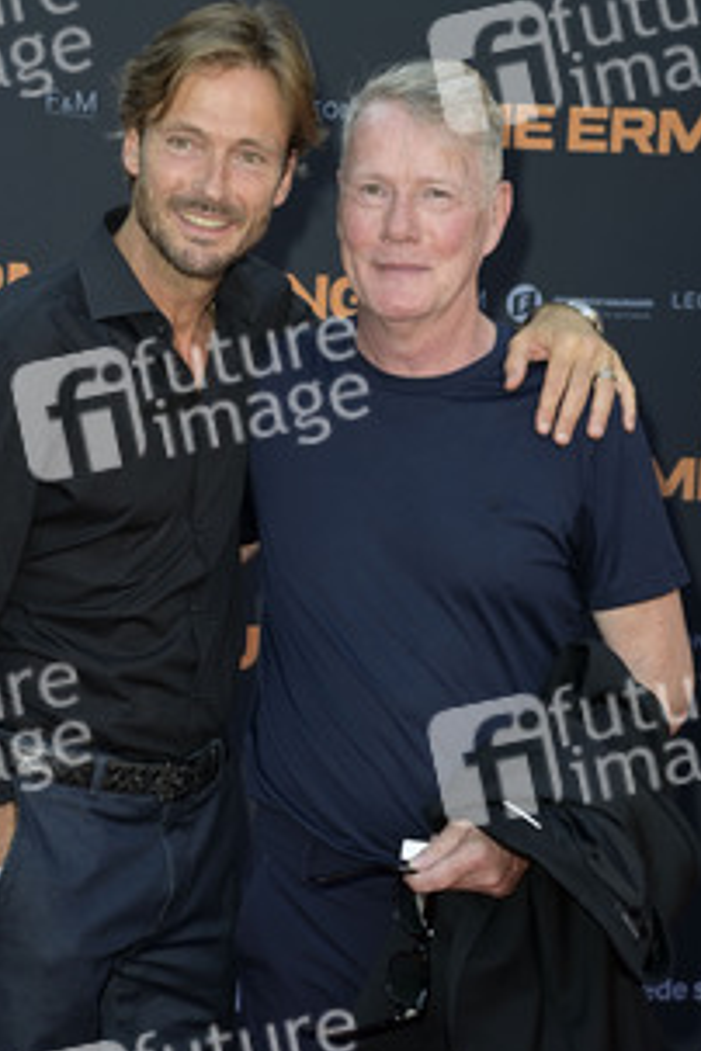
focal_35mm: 132
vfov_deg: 15.5
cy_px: 572
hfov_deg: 10.4
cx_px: 292
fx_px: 3855
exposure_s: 1/160
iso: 640
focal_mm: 100
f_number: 8
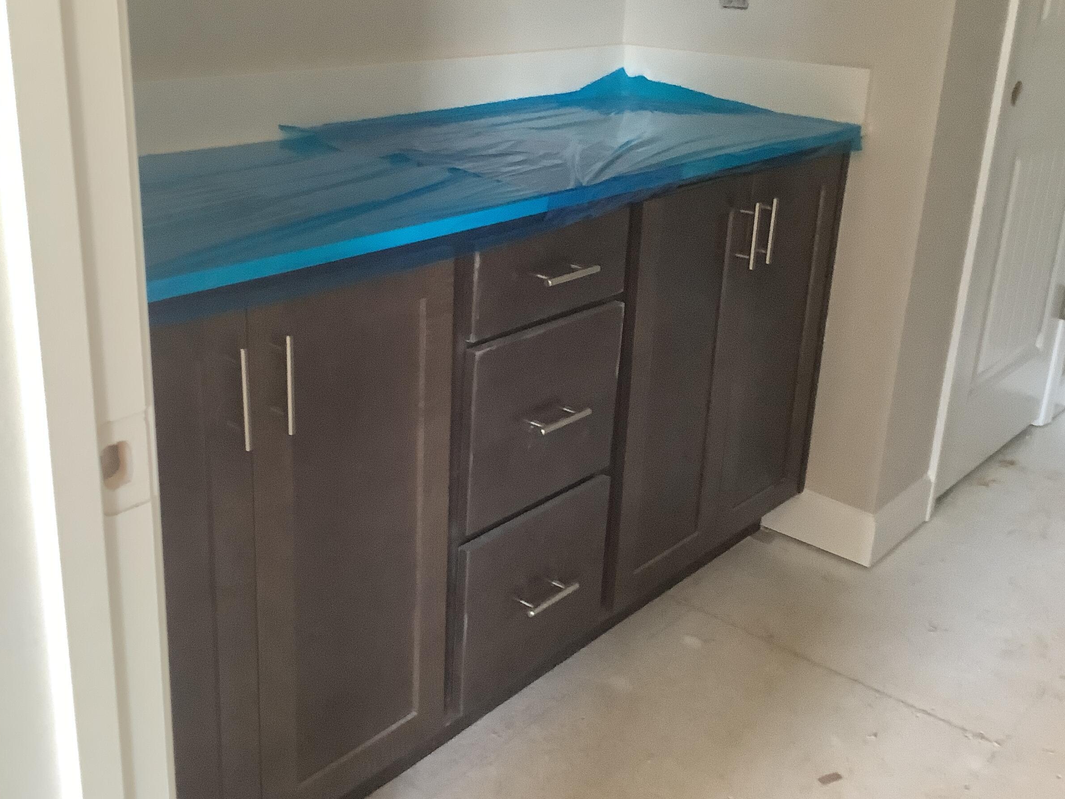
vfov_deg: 36.8
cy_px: 358
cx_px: 499
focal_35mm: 39
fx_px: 1200
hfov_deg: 47.8
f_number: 2.4
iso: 320
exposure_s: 1/40
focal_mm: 3.3
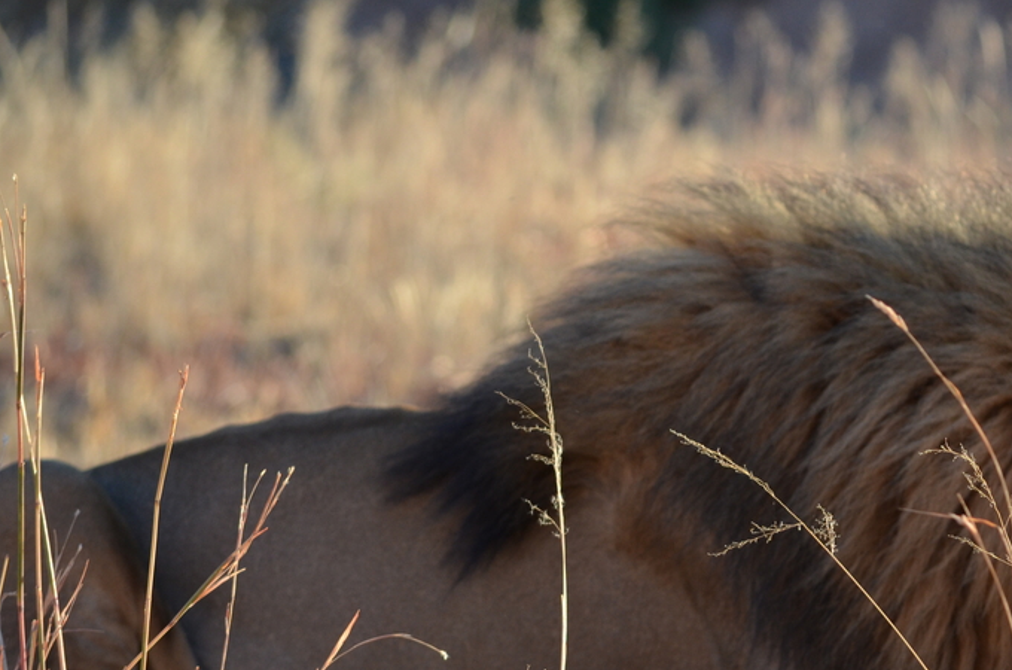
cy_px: 445
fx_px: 13068
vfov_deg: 2.9
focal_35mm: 466
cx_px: 941
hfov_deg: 4.4
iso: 400
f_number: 5.6
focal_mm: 165
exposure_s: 1/500
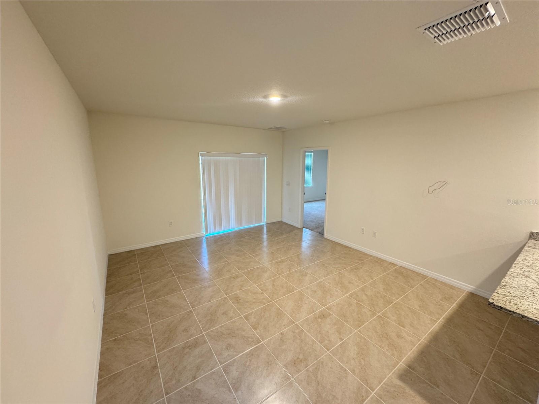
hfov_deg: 102.1
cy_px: 202
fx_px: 218
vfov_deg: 85.7
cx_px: 270
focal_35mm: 14
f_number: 2.2
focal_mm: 2.22
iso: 400
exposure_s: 1/60
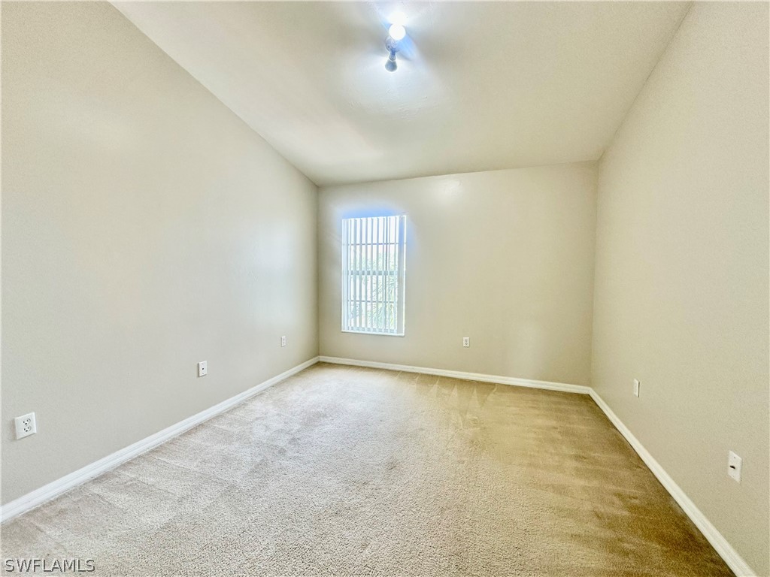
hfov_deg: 102.1
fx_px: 311
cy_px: 288
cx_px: 385
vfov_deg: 85.7
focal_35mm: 14
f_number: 2.2
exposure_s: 1/120
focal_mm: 2.22
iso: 125
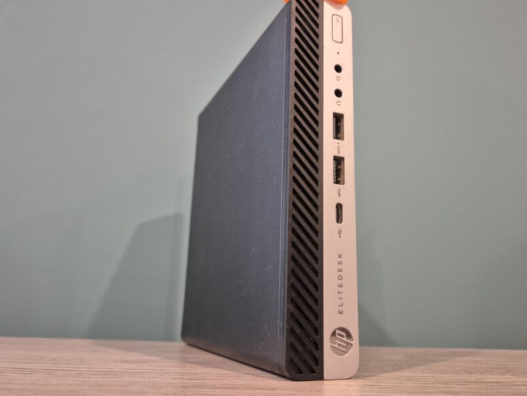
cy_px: 170
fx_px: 457
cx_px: 282
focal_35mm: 30
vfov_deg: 46.7
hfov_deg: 59.9
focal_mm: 5.4
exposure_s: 1/100
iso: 800
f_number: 1.8
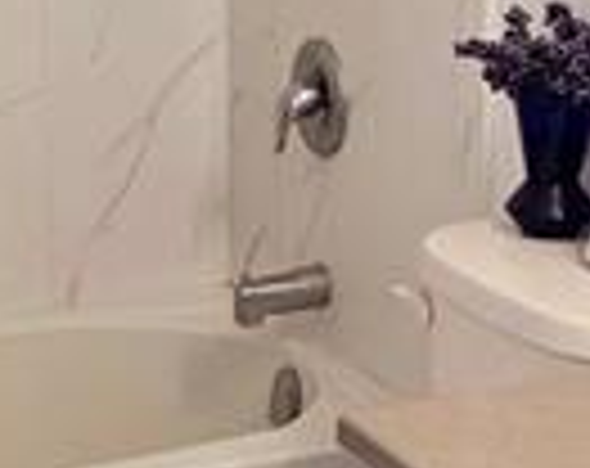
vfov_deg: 11.6
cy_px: 189
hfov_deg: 14.6
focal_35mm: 132
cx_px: 306
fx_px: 2298
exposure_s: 1/120
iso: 400
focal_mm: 6.3
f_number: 1.7
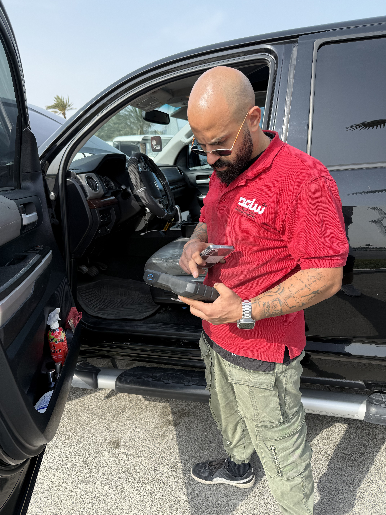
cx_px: 193
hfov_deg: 56.8
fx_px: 357
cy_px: 258
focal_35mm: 24
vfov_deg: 71.6
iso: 80
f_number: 1.78
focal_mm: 6.76
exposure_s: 1/1250
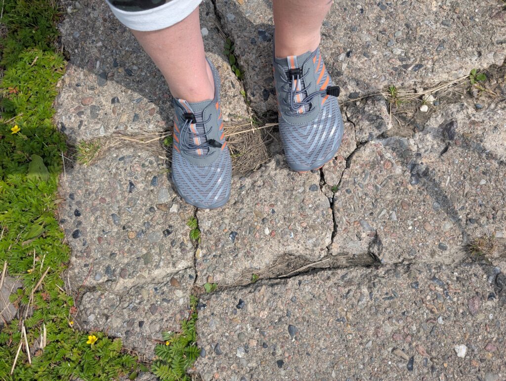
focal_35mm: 24
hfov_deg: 71.5
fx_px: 351
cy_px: 190
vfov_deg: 56.9
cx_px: 253
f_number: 1.68
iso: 20
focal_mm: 6.9
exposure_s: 1/1259
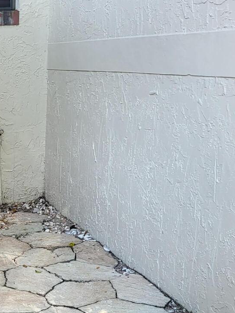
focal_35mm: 66
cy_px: 286
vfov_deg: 28.2
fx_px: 598
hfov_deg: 20.8
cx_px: -45
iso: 100
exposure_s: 1/120
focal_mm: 5
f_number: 1.8
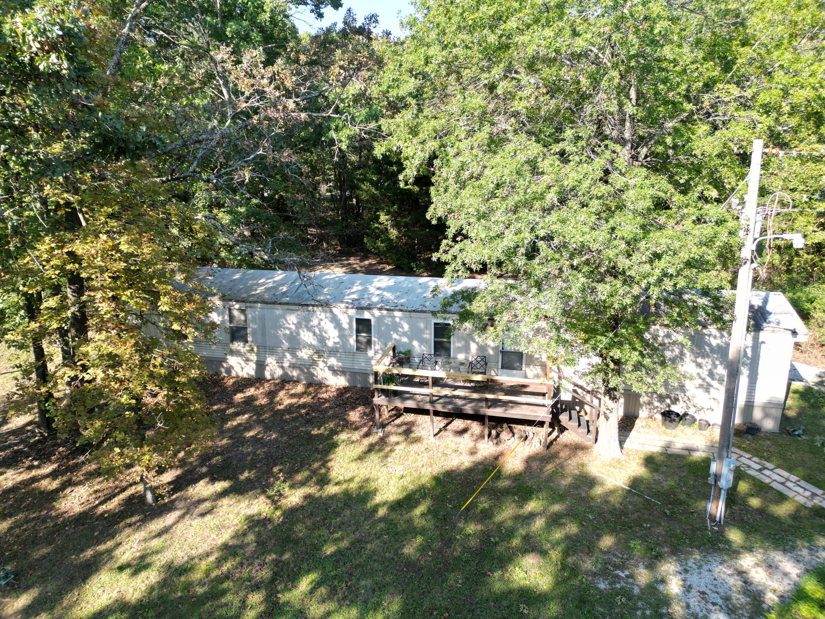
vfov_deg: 56.8
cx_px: 412
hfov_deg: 71.6
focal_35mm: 24
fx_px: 572
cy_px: 310
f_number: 1.7
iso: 100
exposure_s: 1/500
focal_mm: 6.72
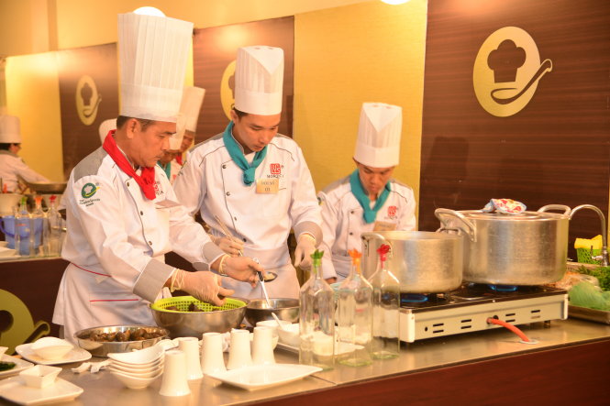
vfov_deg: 23.4
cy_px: 203
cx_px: 305
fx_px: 982
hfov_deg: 34.5
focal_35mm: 58
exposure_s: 1/50
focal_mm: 58
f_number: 6.3
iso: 500
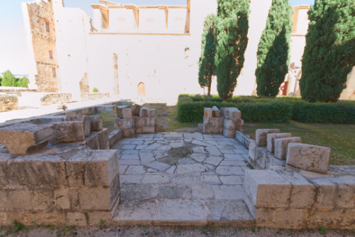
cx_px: 178
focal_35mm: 15
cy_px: 118
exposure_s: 1/160
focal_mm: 10
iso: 200
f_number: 3.5
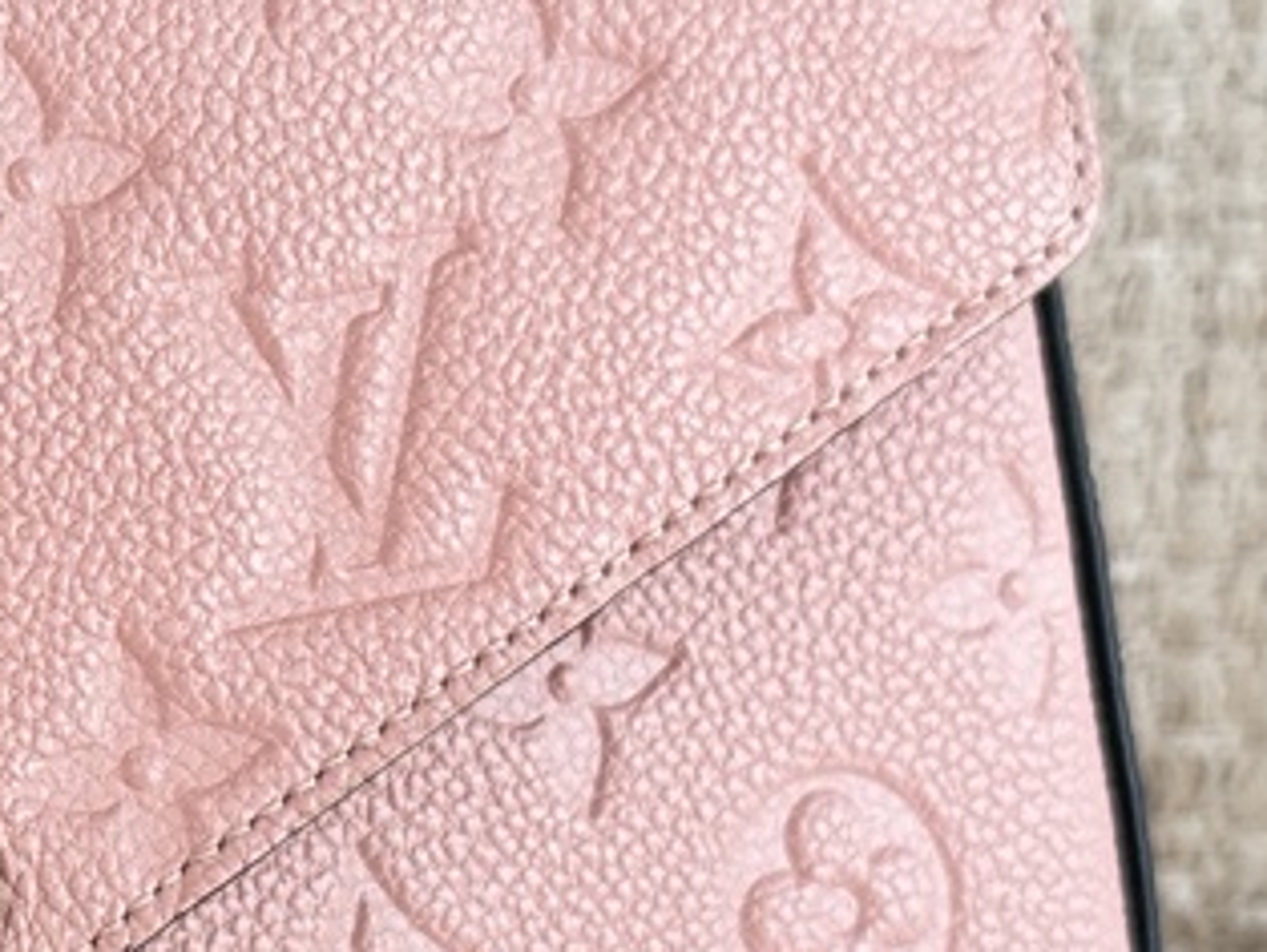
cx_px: -432
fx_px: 5641
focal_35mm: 154
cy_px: 710
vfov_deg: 9.6
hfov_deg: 12.4
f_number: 1.78
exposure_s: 1/107
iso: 64
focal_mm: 6.76
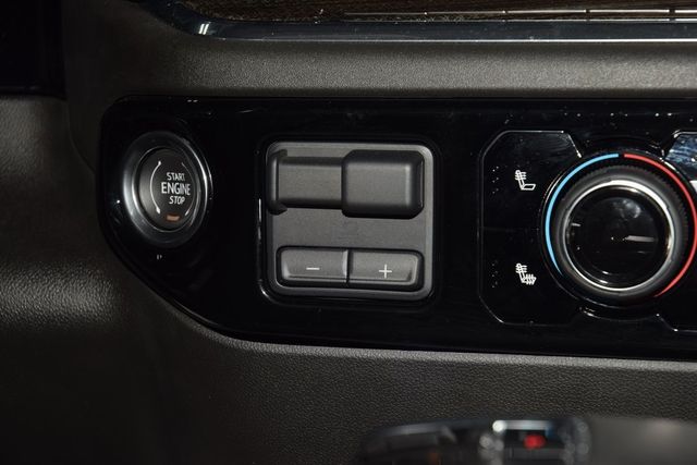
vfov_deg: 13.0
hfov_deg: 19.5
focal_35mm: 105
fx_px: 2033
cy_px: 232
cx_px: 348
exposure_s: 1/125
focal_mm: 70
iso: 100
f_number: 8
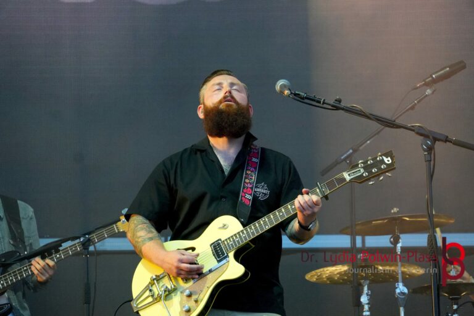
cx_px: 237
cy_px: 158
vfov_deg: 6.5
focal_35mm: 212
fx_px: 2785
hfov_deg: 9.7
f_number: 5.6
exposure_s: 1/250
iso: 3200
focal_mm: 141
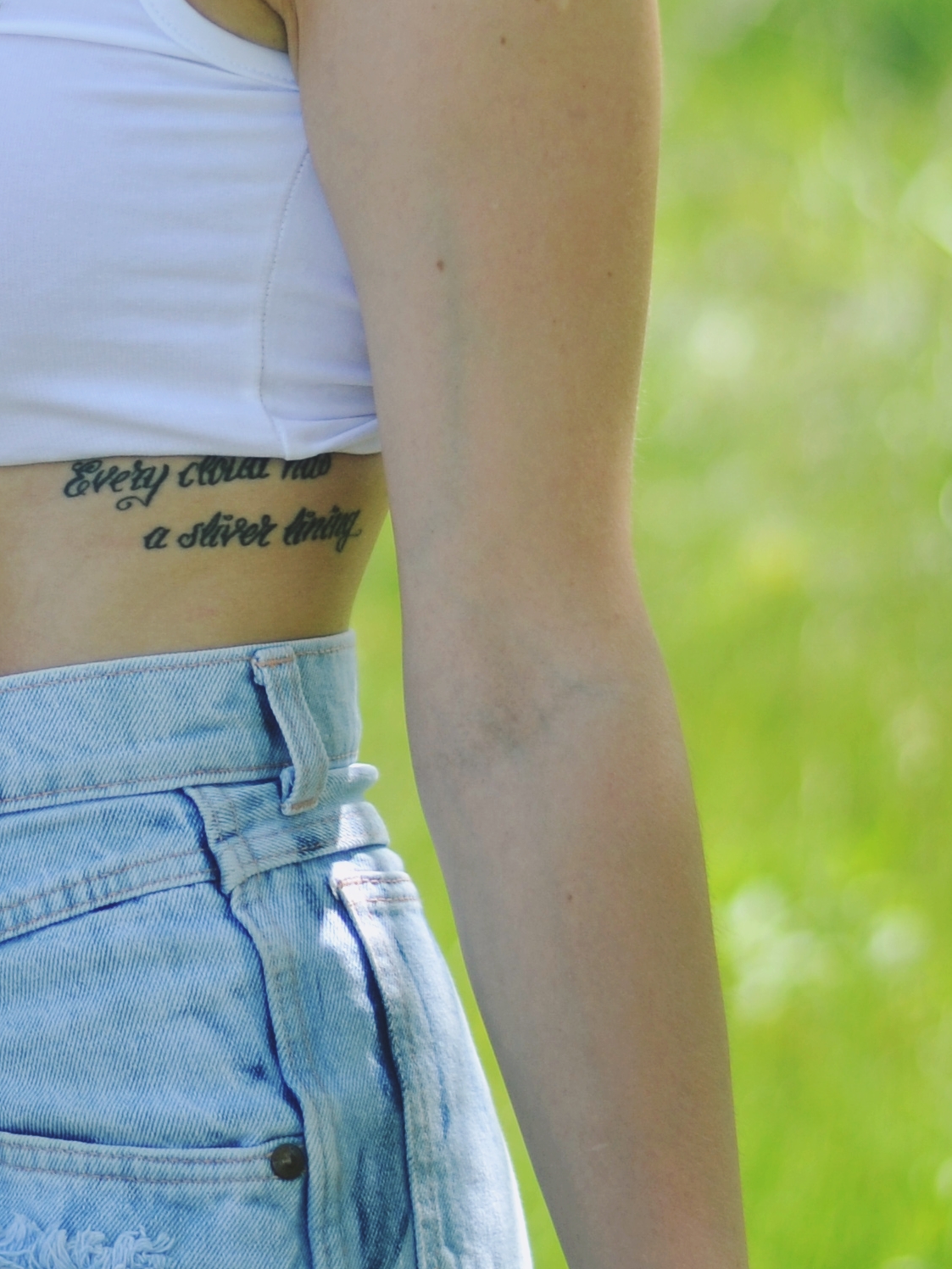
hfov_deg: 6.7
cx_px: 26
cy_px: 284
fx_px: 8139
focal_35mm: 222
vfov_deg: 8.9
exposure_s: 1/1250
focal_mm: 50
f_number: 1.8
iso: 100
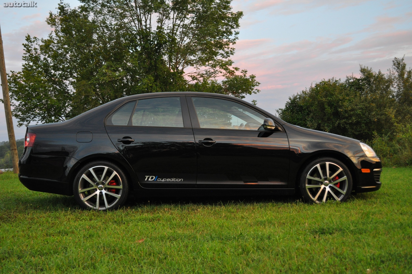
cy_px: 137
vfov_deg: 34.1
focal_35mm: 39
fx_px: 446
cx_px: 206
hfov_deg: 49.6
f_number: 4.2
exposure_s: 1/50
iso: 800
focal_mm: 26
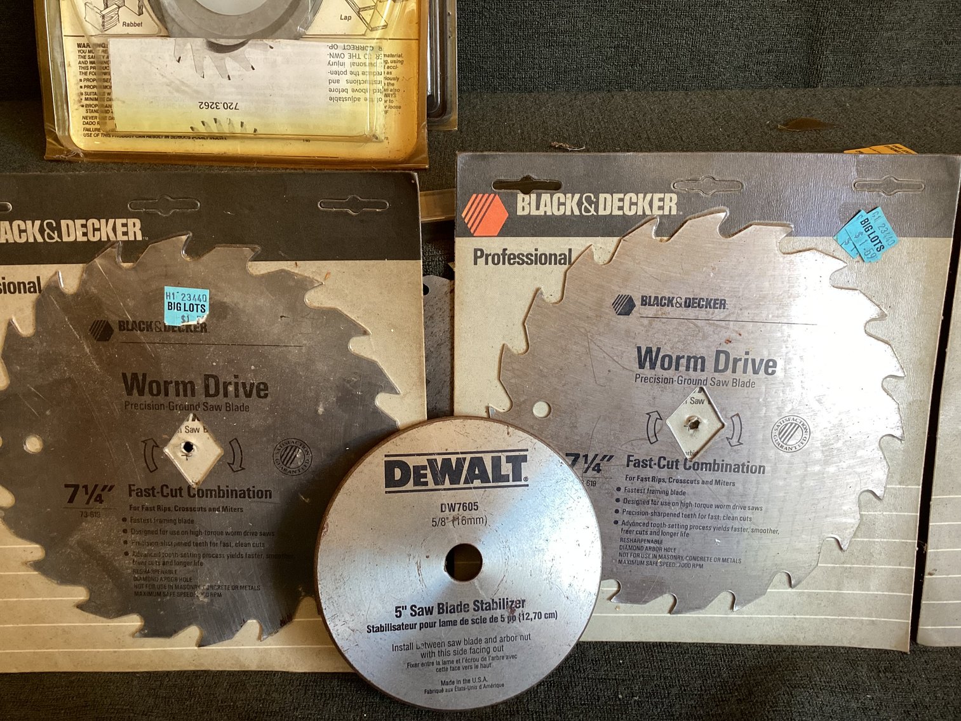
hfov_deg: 58.3
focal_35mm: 31
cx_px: 480
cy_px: 360
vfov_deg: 45.4
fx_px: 861
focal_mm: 3.3
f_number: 2.4
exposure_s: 1/100
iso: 80
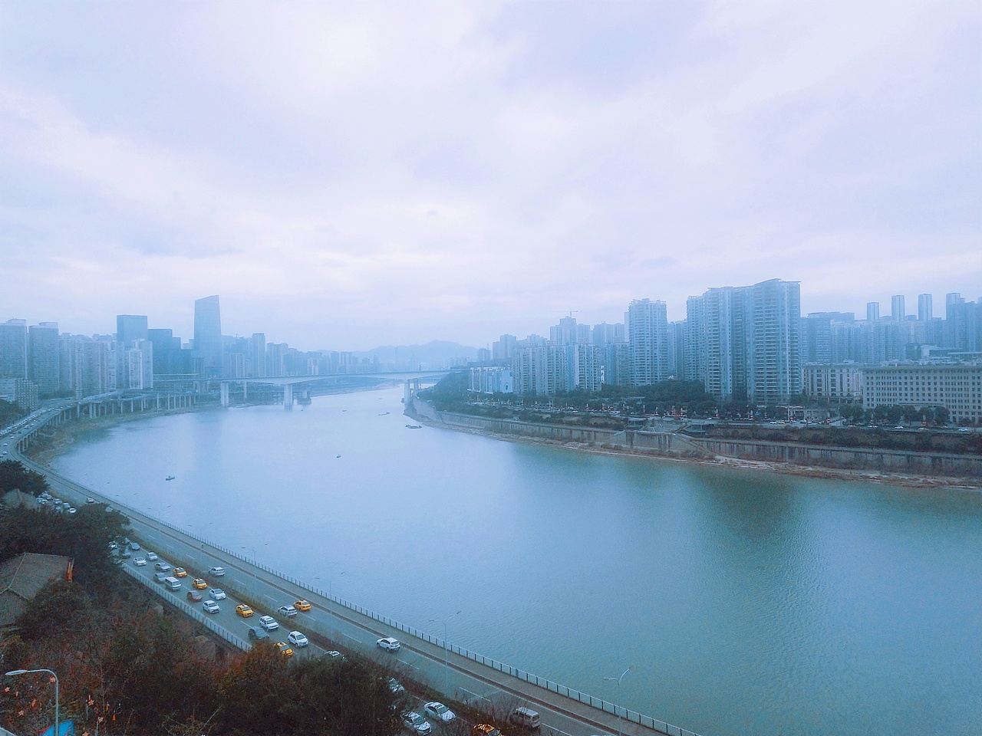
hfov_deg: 60.0
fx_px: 851
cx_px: 491
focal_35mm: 30
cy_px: 368
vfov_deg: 46.8
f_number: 1.8
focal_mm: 3.95
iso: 50
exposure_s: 1/2500
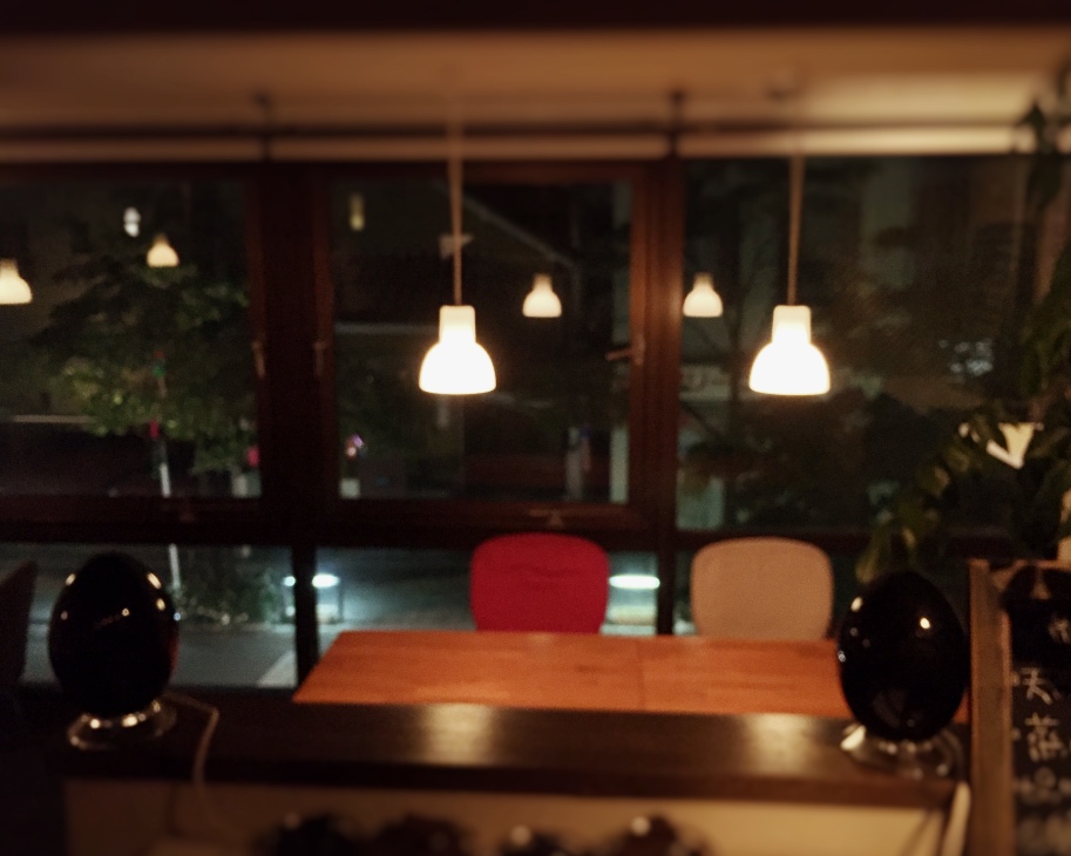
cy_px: 428
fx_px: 982
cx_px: 549
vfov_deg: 47.1
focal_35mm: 31
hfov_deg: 57.2
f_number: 2.2
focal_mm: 4.15
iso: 1600
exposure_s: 1/15
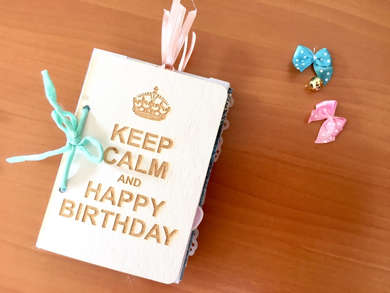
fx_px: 327
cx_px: 195
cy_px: 146
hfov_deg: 61.7
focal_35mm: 29
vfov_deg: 48.2
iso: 32
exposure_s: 1/33
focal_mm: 4.15
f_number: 2.2
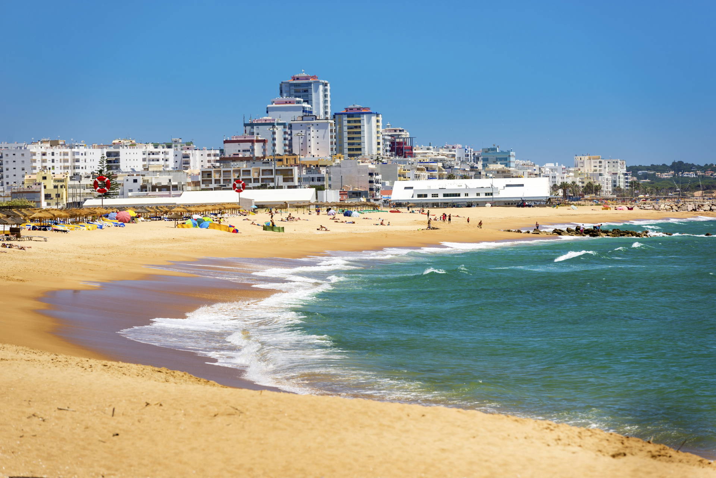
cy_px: 239
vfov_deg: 7.2
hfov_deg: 10.8
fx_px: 3779
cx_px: 358
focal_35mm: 190
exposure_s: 1/500
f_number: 7.1
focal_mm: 190
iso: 100
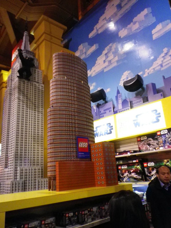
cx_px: 86
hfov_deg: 49.7
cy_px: 114
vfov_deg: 63.4
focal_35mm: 28
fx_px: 184
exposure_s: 1/30
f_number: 3.5
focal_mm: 5.05
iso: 800
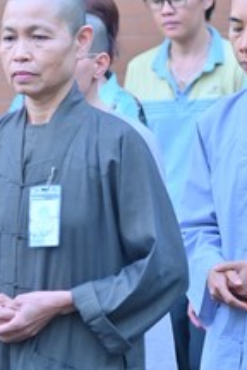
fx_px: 3715
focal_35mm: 361
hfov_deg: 3.8
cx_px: 51
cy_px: 163
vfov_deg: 5.7
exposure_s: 1/100
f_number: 4.5
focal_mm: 120
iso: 500
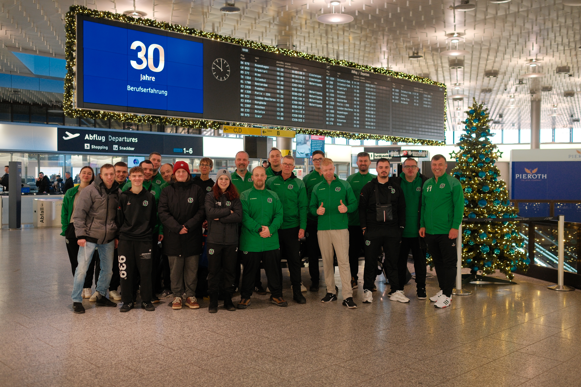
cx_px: 290
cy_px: 194
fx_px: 565
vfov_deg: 37.9
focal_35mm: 35
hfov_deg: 54.4
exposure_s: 1/125
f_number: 2.2
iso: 1000
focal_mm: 23
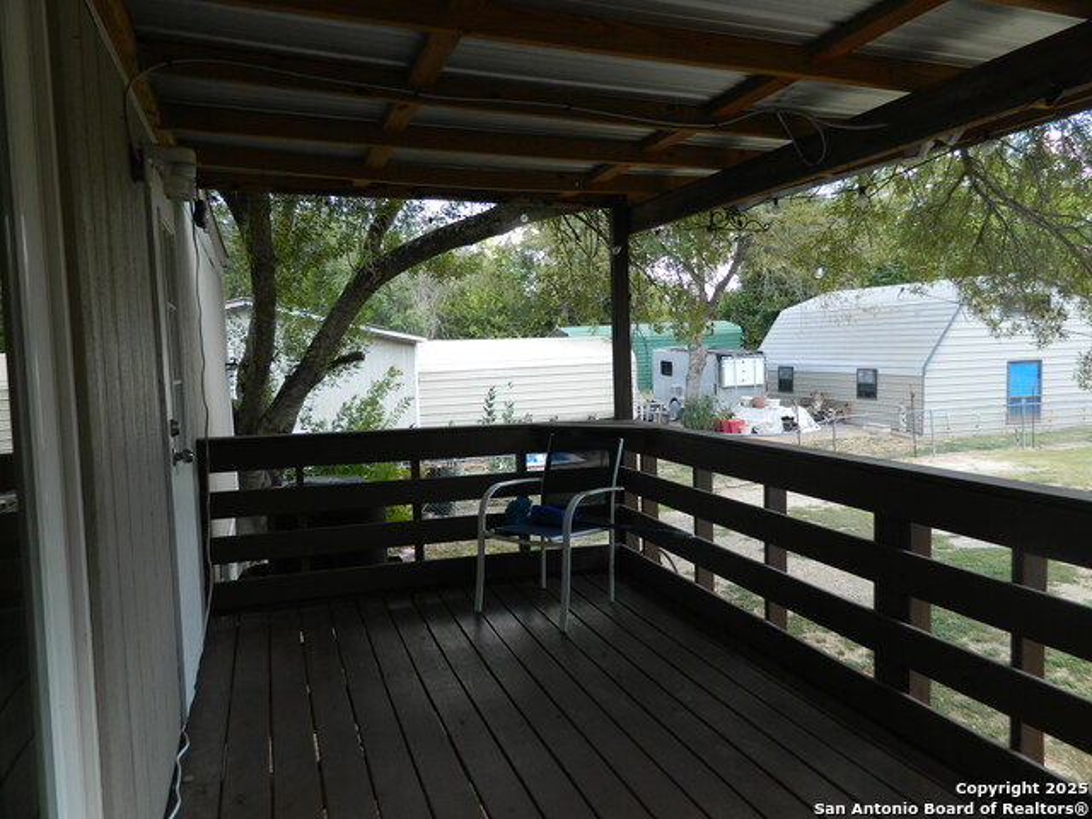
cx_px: 546
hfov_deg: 69.4
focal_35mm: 25
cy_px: 410
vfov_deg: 54.9
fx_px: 789
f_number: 3.1
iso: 80
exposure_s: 1/125
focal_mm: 4.5
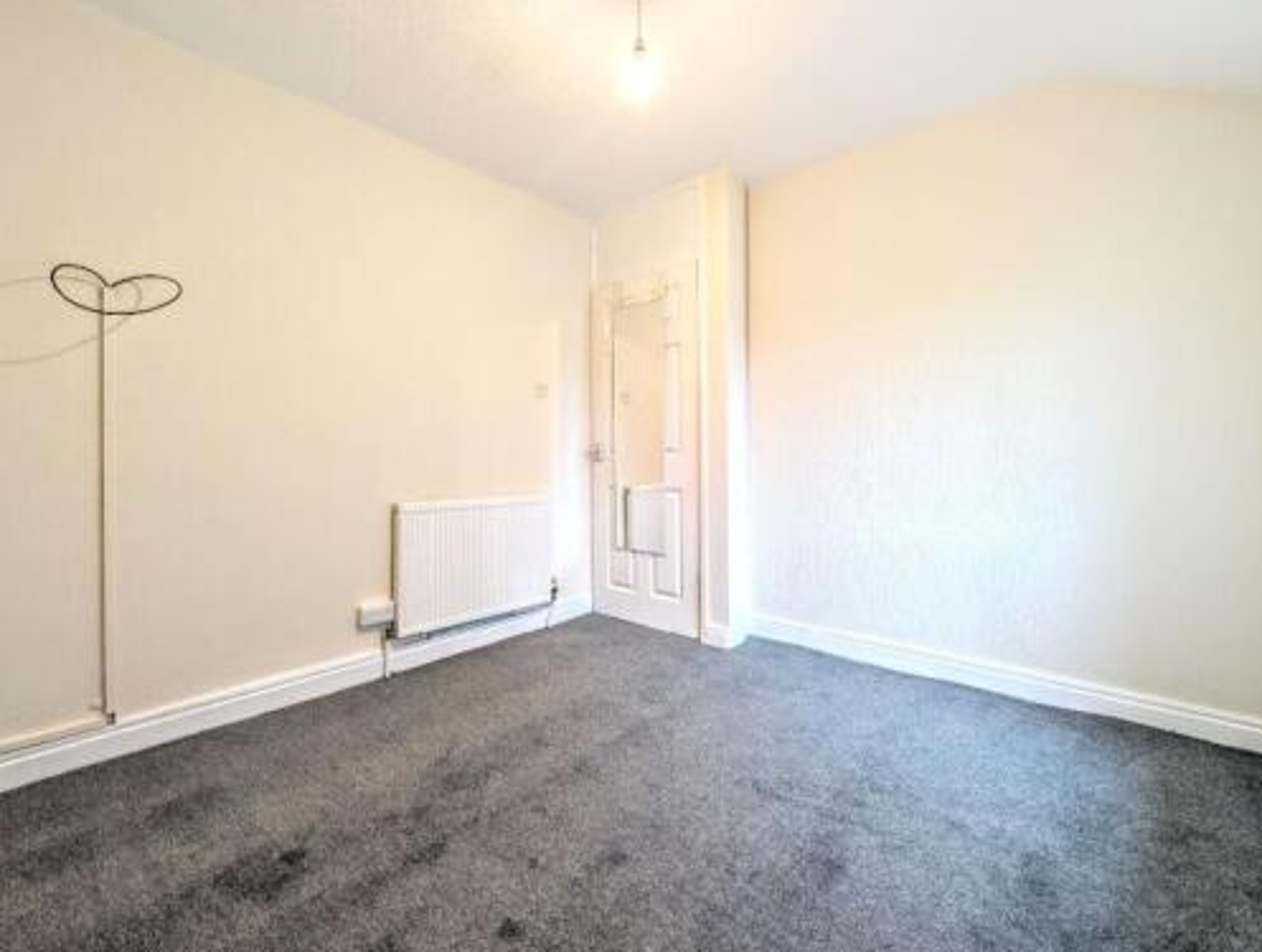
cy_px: 448
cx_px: 614
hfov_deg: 101.9
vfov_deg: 85.8
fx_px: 512
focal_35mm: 14
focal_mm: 2.02
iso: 113
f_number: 1.7
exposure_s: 1/15
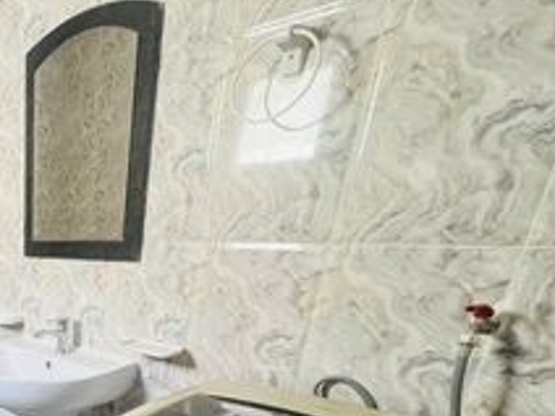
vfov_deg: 43.2
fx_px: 449
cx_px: -30
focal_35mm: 28
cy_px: 409
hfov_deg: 48.7
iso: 320
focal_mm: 1.57
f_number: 1.8
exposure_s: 1/60
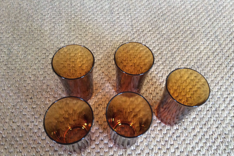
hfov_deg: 55.8
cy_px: 70
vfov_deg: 38.8
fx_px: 221
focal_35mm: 34
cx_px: 118
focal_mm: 3.3
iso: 250
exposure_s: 1/25
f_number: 2.4
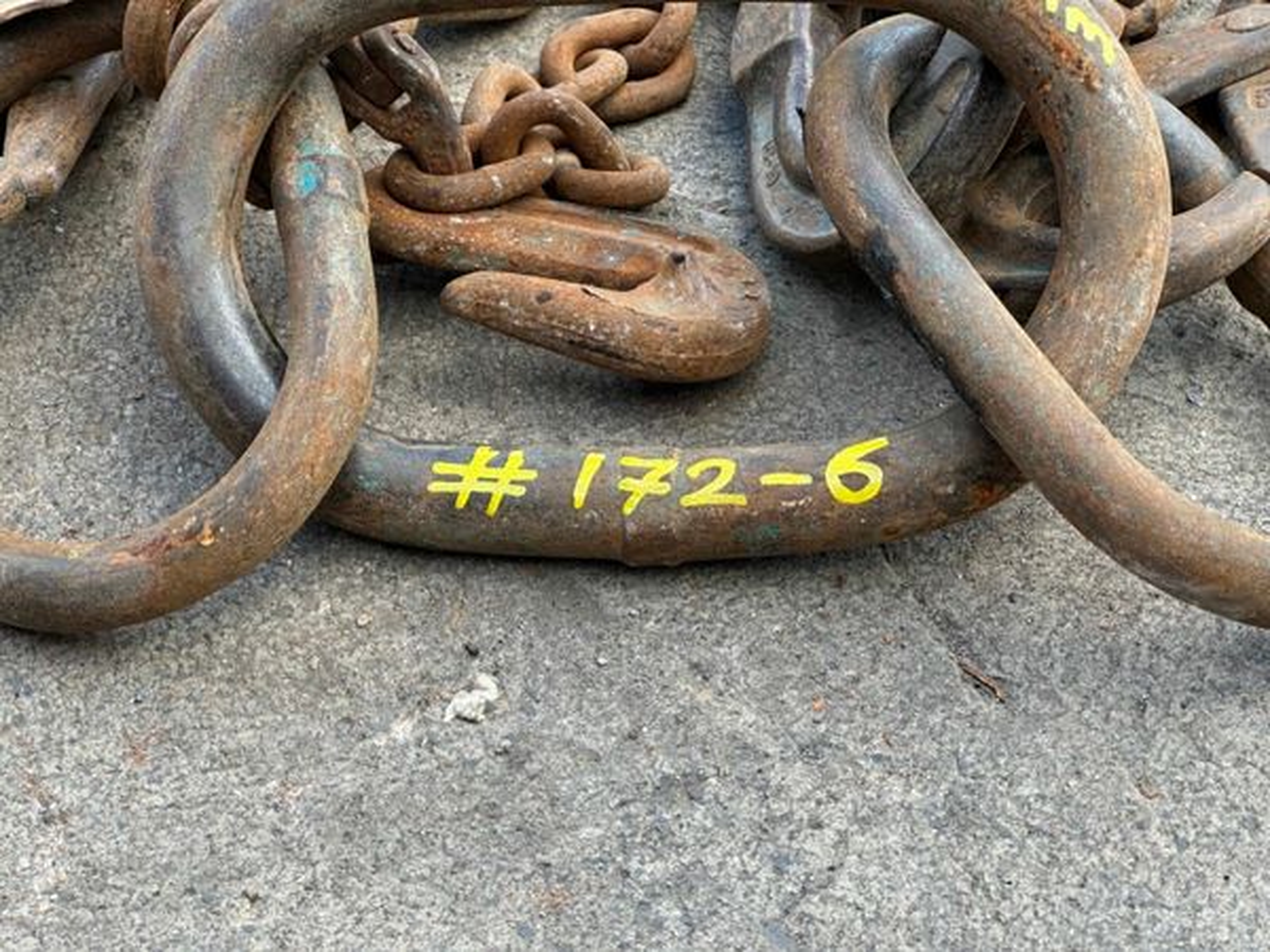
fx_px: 2825
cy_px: 476
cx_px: 635
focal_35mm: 77
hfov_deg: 25.3
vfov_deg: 19.1
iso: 40
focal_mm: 9
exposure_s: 1/99
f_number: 2.8
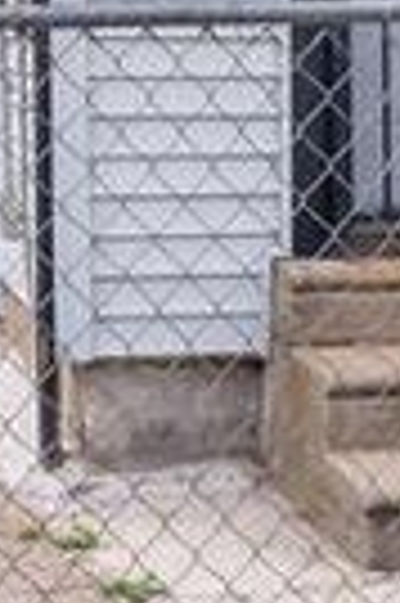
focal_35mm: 112
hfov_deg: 10.9
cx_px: 858
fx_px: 1871
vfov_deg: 16.3
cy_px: -371
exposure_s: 1/100
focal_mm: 20
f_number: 10
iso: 250
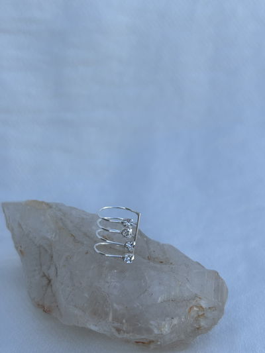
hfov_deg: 28.0
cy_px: 176
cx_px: 132
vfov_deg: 36.8
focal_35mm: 52
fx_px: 531
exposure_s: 1/1592
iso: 32
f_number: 1.6
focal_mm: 5.96
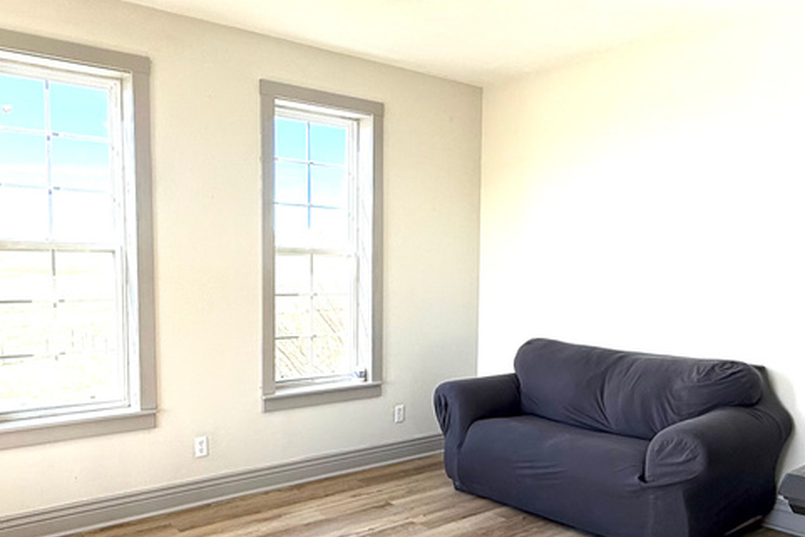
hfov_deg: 60.3
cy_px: 315
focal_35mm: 31
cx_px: 393
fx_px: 693
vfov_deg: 42.2
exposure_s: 1/127
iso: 64
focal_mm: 2.22
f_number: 2.2
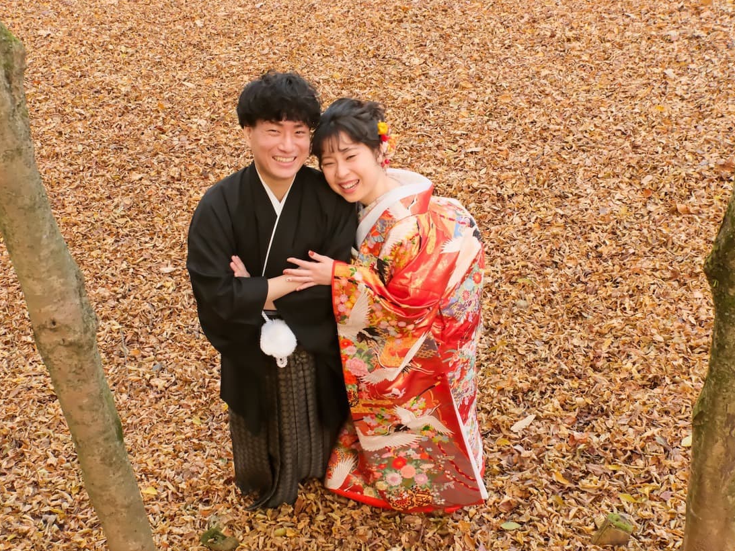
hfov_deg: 48.9
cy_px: 302
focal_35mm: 38
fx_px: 807
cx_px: 330
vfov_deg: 37.7
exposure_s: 1/60
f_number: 5.6
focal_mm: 20
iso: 3200
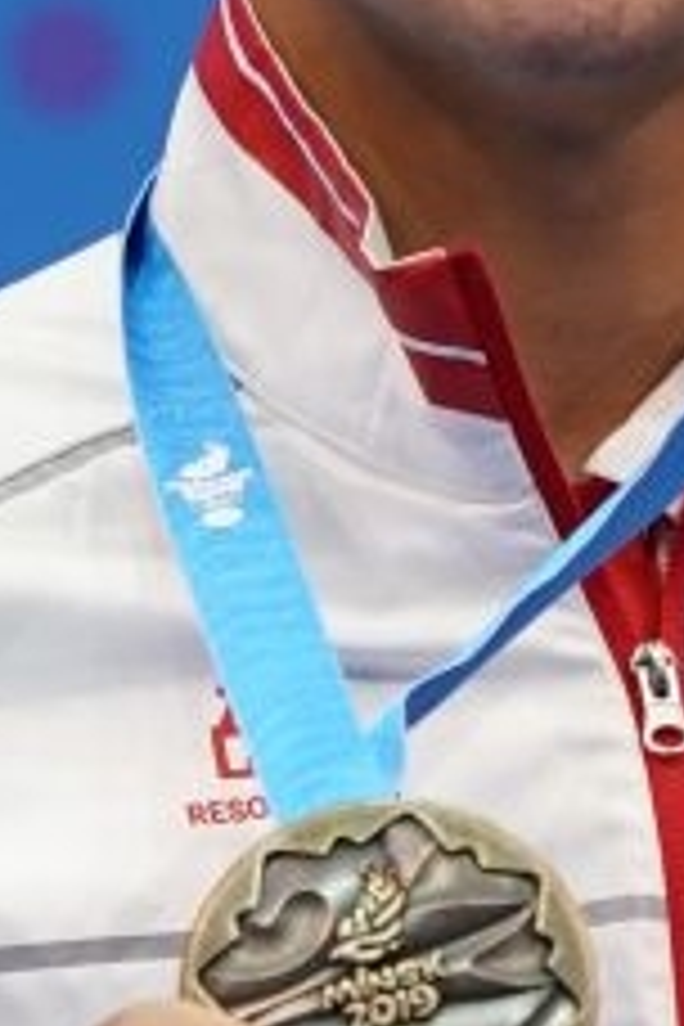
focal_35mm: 3157
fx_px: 89967
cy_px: 1152
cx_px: 410
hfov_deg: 0.4
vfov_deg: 0.7
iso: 500
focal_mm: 400
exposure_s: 1/500
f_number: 2.8
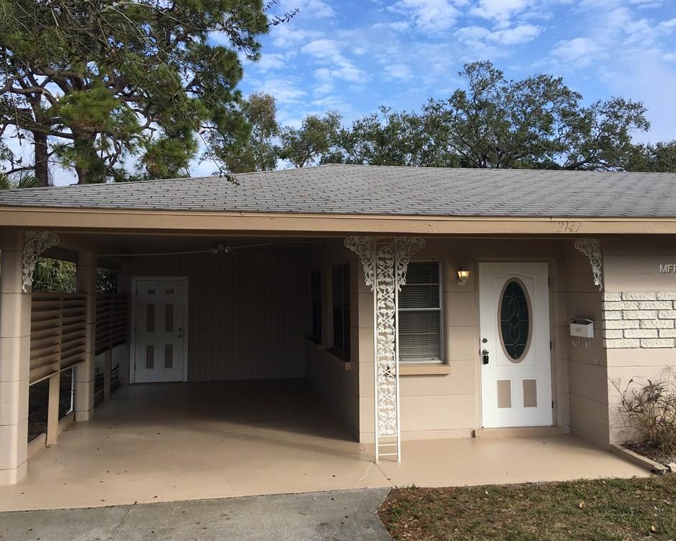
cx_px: 333
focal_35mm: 31
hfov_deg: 57.2
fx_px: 620
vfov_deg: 47.1
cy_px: 269
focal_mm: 4.15
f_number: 2.2
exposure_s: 1/845
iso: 25
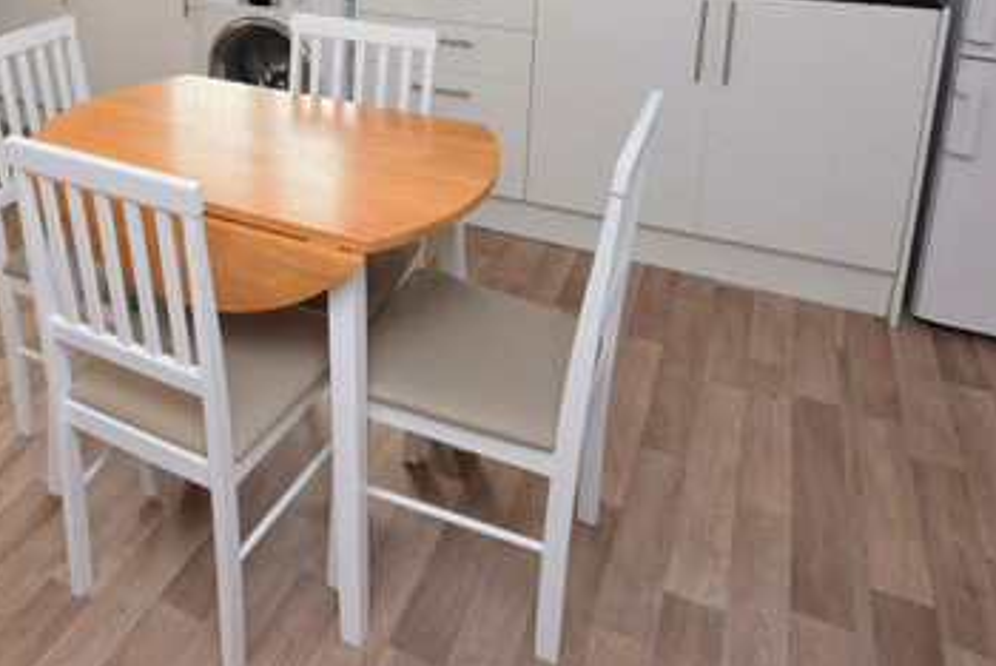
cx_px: 293
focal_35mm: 30
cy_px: 21
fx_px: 831
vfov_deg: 39.3
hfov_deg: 59.7
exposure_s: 1/125
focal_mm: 10
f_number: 5.6
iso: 720
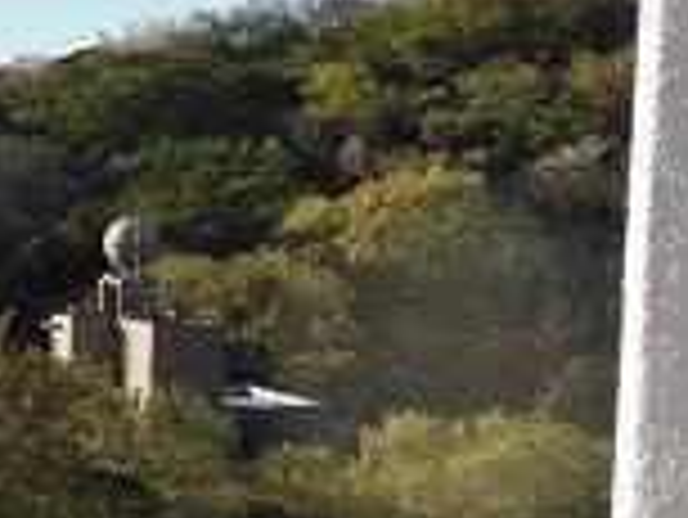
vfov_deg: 15.1
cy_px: 356
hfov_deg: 17.3
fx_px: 1949
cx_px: -454
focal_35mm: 98
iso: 125
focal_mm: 4.5
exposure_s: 1/800
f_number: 3.5
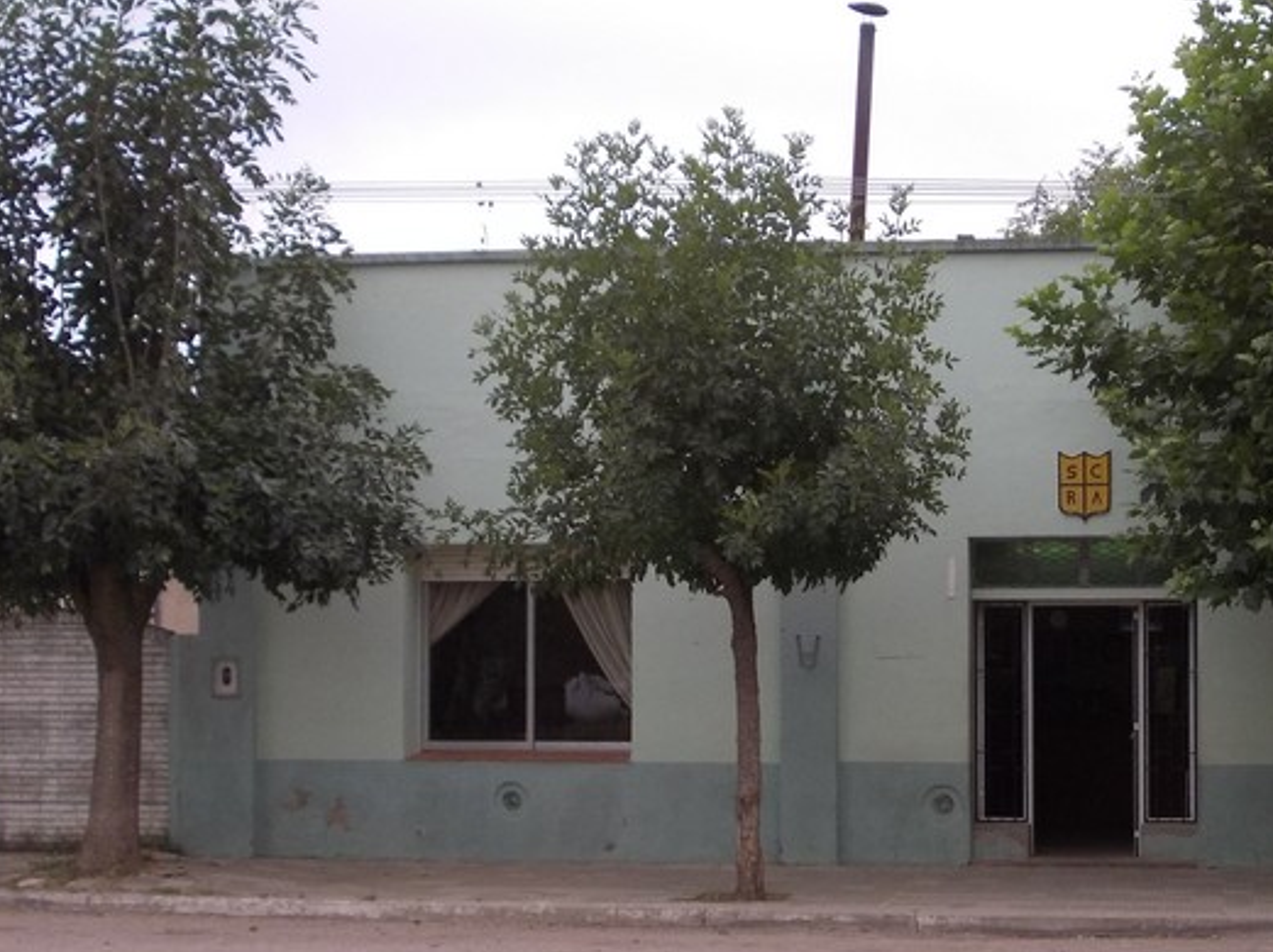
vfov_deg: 19.5
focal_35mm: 75
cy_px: 640
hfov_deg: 25.9
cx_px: 833
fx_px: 2756
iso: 125
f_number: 3.6
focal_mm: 7.2
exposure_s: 1/250
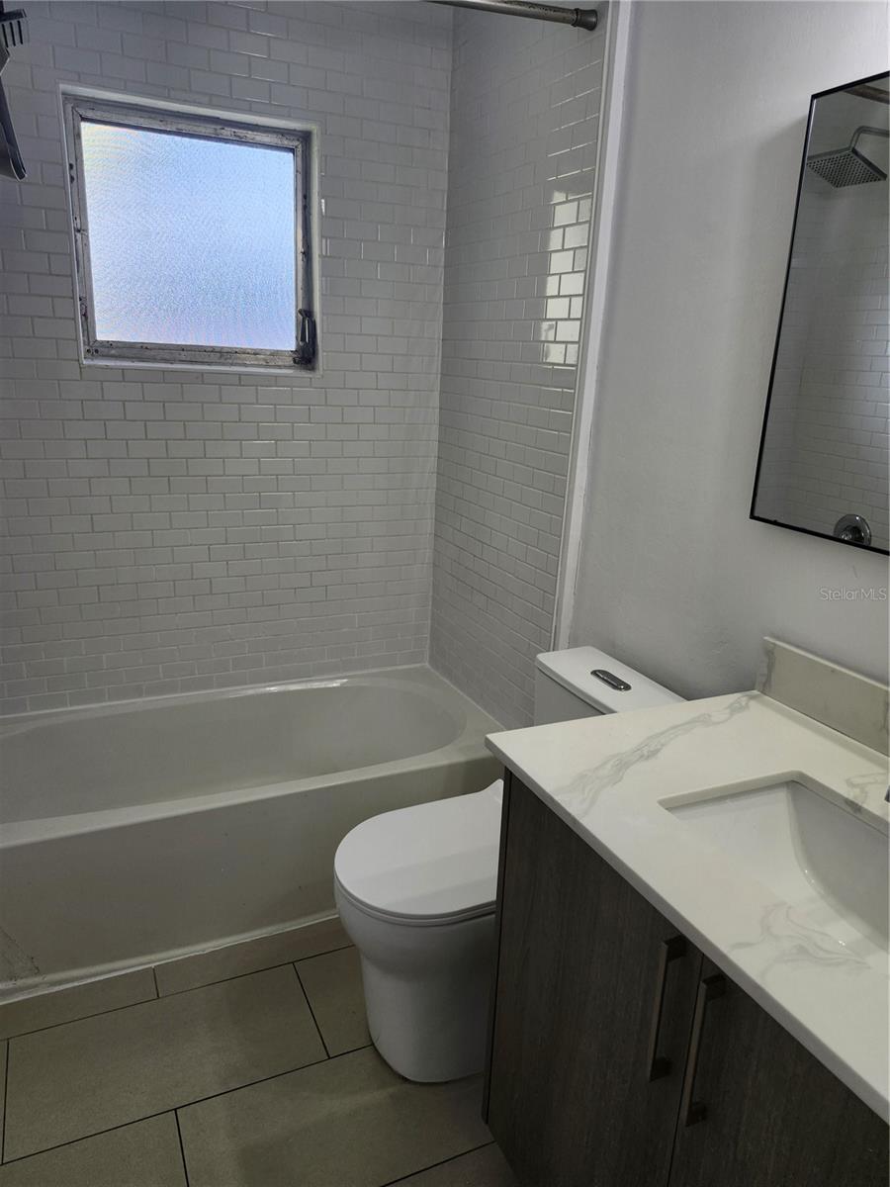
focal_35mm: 23
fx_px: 788
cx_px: 445
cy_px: 594
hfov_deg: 58.9
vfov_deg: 73.9
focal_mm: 5.54
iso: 80
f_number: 1.8
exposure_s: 1/120
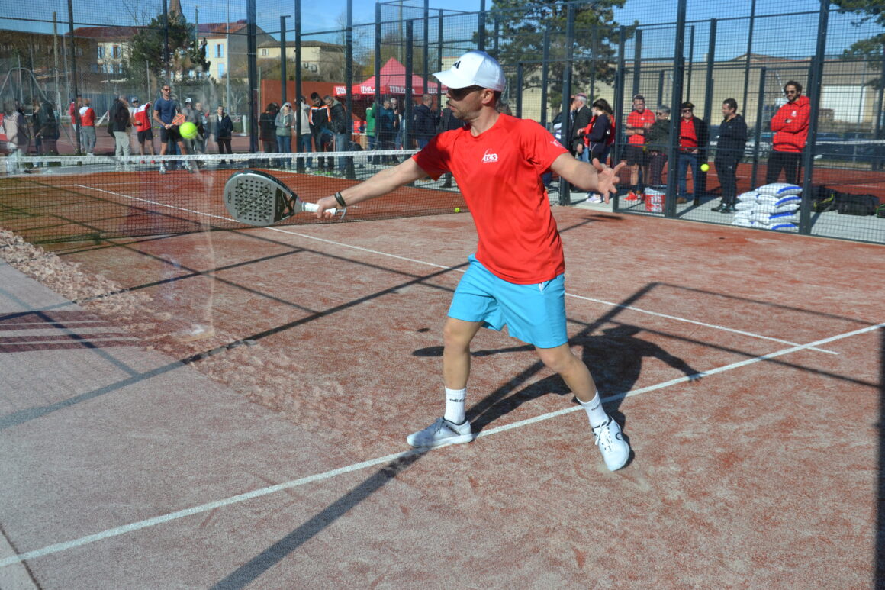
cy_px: 295
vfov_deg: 36.9
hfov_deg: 53.1
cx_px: 442
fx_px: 885
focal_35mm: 36
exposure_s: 1/1600
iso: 400
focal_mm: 24
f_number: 6.3
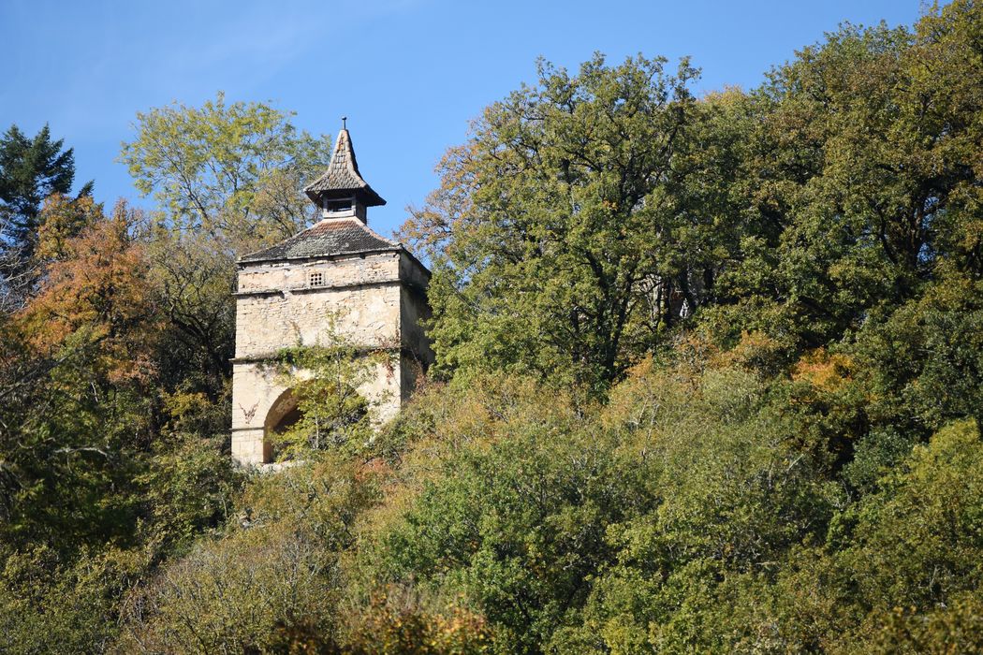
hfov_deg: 6.9
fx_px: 8191
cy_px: 328
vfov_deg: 4.6
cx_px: 492
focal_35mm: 300
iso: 400
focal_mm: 200
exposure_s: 1/1000
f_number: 5.6
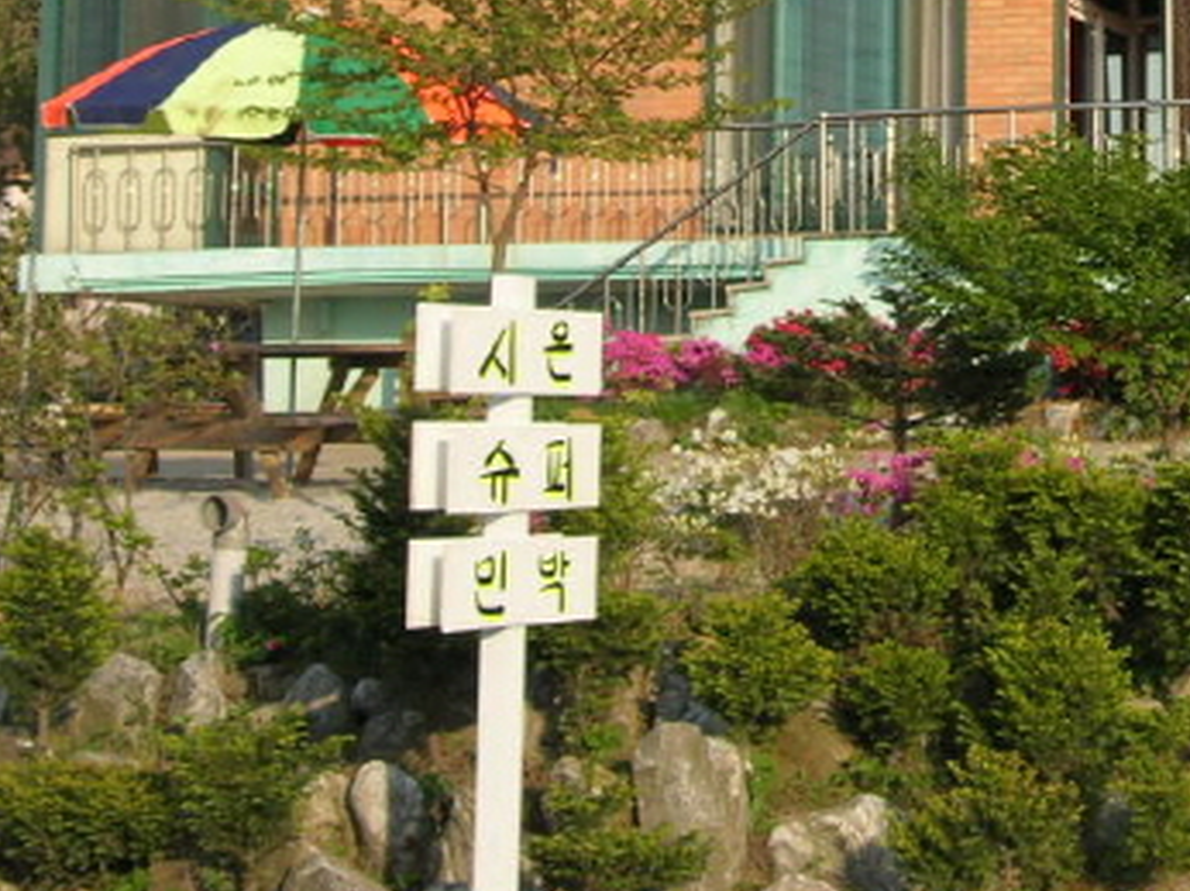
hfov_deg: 16.4
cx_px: 1156
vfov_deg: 12.3
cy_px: -124
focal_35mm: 118
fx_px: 4054
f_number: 5.4
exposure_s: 1/285
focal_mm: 10.6
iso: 64
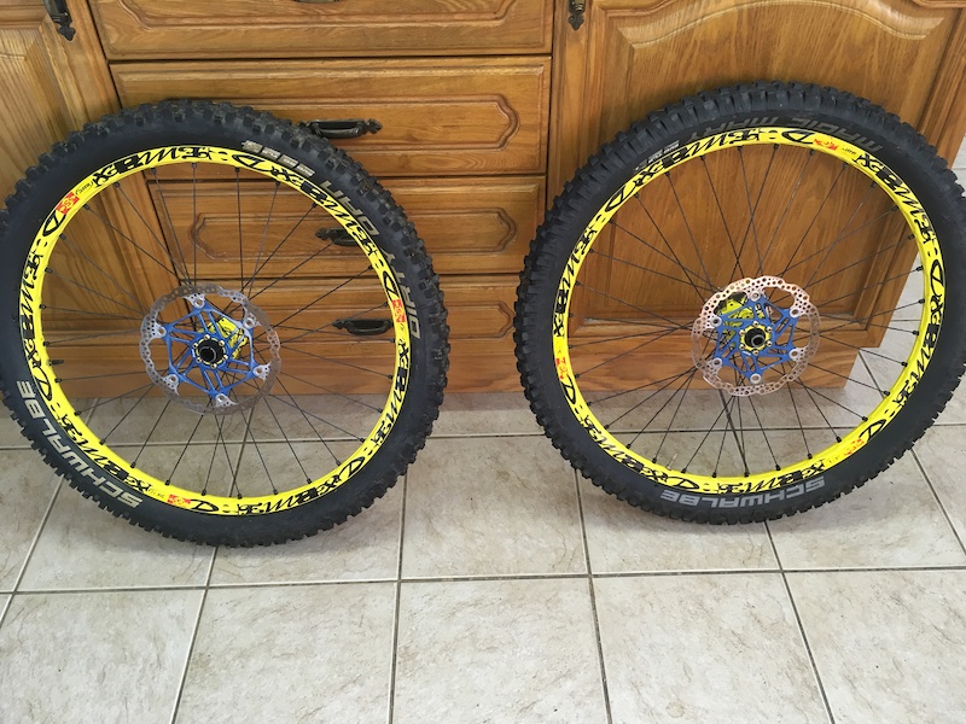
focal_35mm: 29
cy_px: 362
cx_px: 483
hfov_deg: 61.7
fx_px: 809
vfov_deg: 48.2
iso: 100
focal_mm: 4.15
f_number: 2.2
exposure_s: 1/33
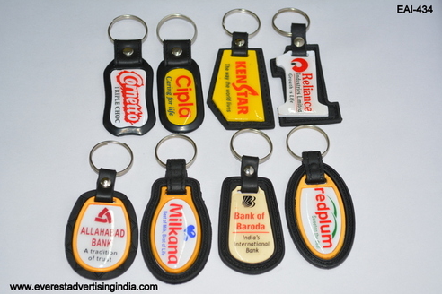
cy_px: 146
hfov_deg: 31.4
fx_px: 786
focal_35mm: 64
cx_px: 223
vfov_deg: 21.2
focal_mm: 42
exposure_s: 1/60
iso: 800
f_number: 5.3
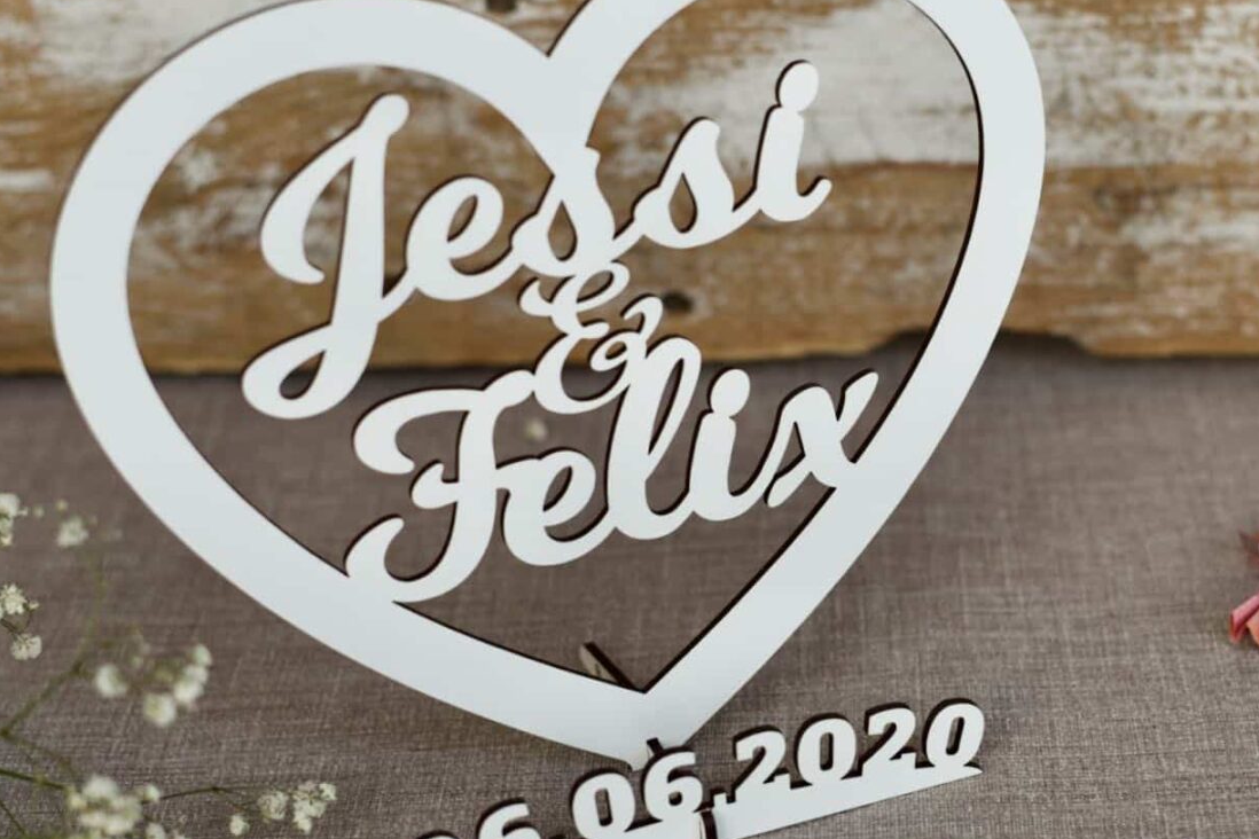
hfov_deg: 24.6
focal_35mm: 82
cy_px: 333
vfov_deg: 16.6
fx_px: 2867
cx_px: 845
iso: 100
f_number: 2.8
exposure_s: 1/200
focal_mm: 50
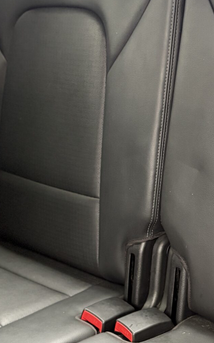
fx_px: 653
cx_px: 176
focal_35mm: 70
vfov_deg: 29.3
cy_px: 197
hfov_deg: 18.4
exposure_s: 1/30
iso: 640
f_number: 1.6
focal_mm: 5.96
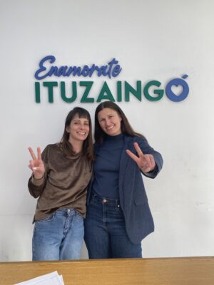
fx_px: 214
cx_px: 107
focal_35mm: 26
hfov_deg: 53.1
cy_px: 142
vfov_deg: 67.3
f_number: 1.8
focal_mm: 4.25
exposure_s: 1/100
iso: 64
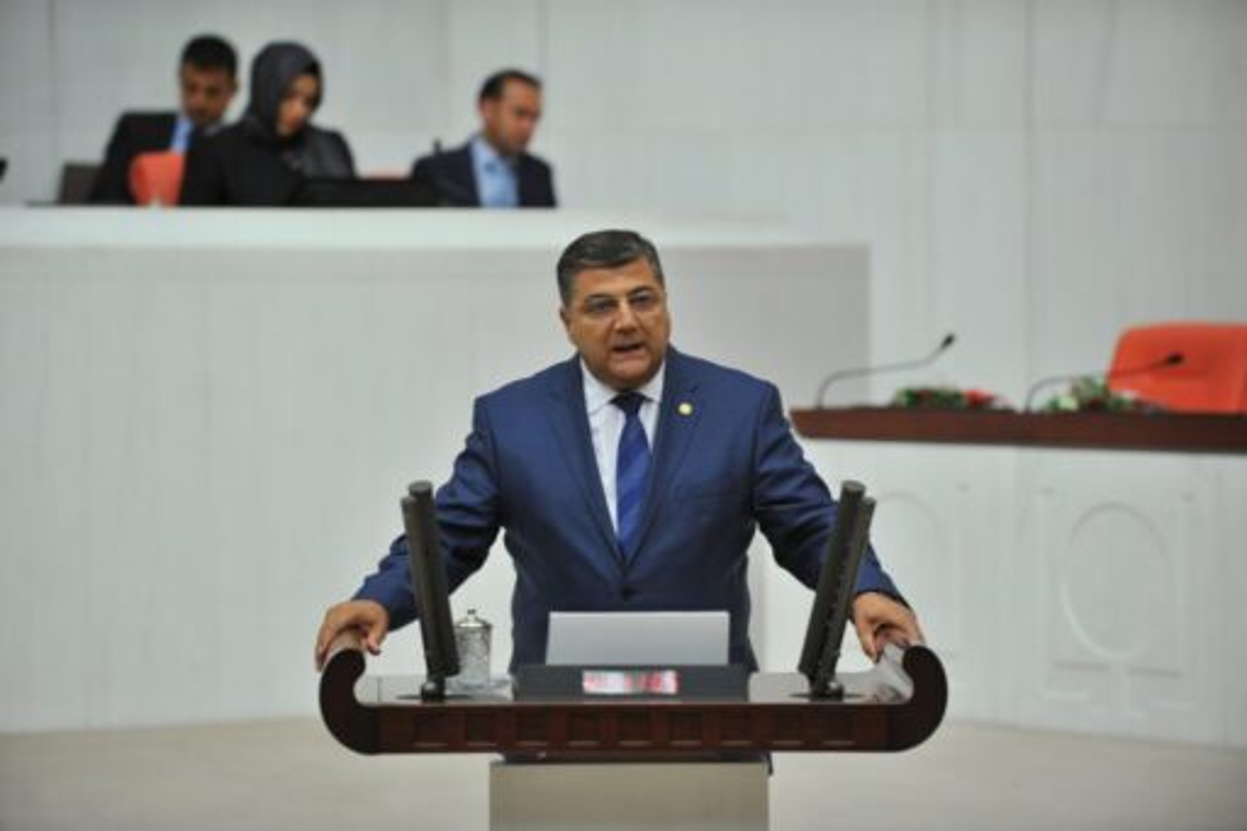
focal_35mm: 160
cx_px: 624
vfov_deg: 8.6
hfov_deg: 12.8
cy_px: 416
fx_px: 5540
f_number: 3.5
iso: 640
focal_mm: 160
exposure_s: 1/200
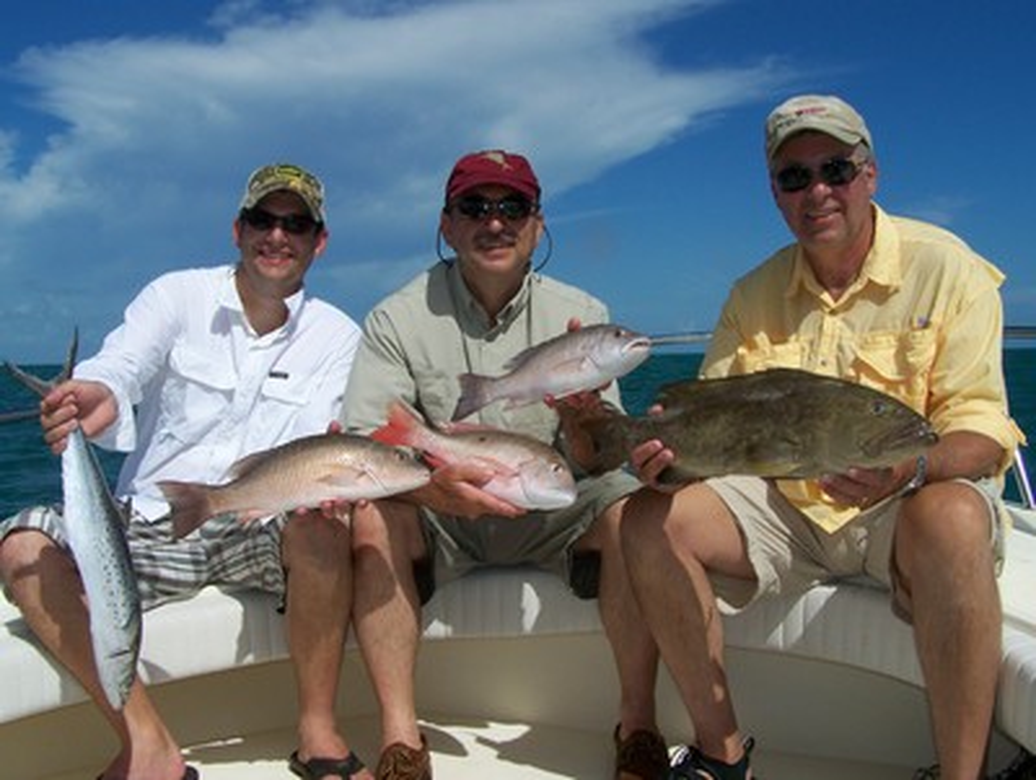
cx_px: 518
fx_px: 1139
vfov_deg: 37.8
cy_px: 390
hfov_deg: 48.9
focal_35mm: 38
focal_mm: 6.3
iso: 80
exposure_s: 1/1000
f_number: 5.6
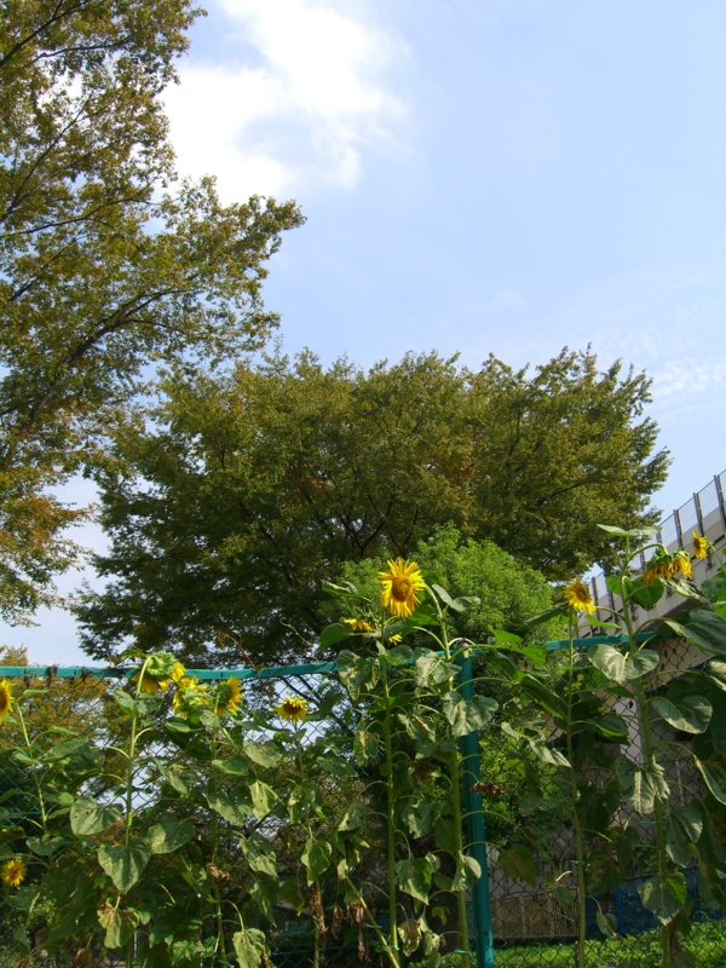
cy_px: 484
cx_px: 363
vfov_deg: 49.0
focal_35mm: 38
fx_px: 1063
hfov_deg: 37.7
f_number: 4
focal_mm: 7.9
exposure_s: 1/400
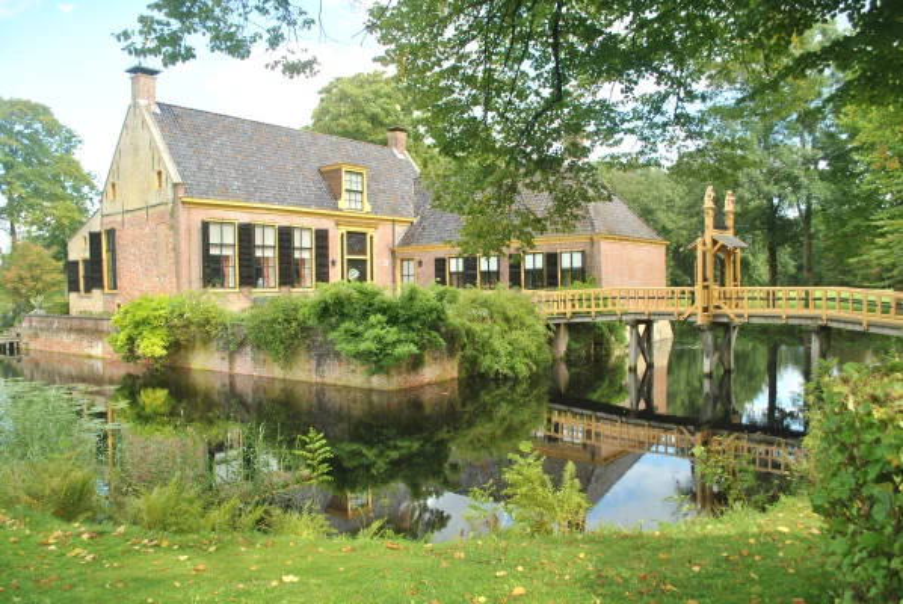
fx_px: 678
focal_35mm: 27
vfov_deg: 48.0
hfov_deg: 67.3
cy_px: 302
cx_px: 452
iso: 100
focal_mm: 18
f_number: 5.6
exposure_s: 1/125
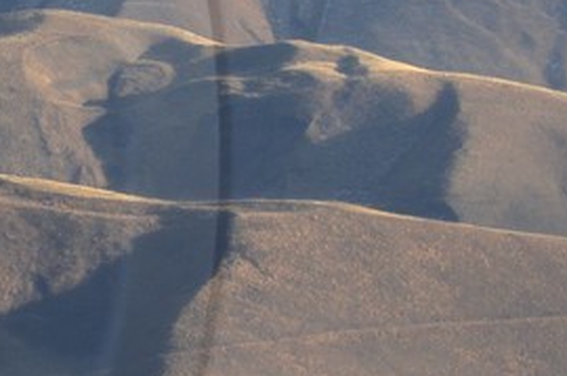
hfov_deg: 2.7
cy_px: 158
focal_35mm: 771
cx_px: -647
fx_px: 12122
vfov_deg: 1.8
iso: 200
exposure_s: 1/250
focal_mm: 130
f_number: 9
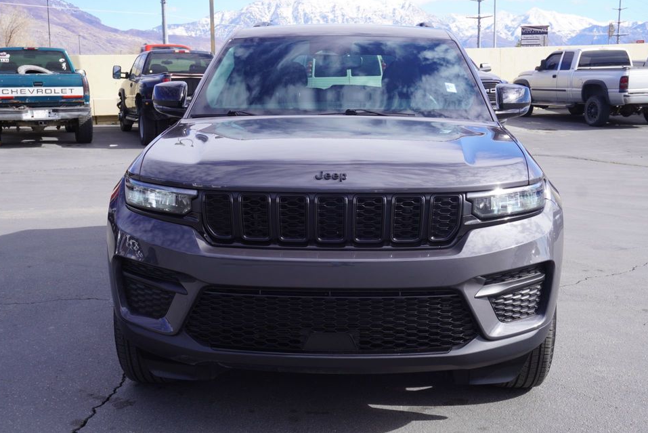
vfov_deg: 28.9
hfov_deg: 42.3
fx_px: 838
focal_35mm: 47
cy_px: 228
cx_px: 328
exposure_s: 1/100
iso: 100
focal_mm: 29
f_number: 9
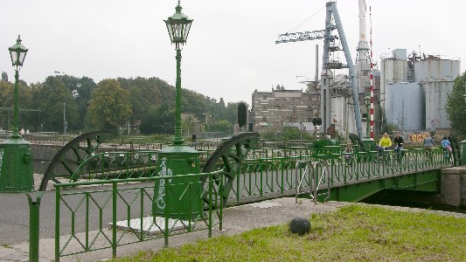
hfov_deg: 48.3
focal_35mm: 42
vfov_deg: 28.3
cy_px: 106
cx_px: 251
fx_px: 519
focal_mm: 8.9
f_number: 7.1
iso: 50
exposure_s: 1/119
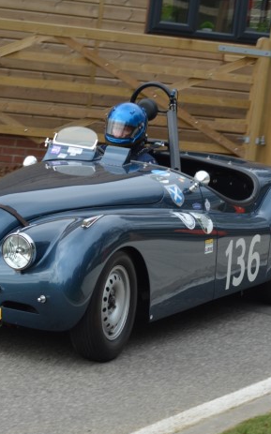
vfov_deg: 12.9
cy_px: 217
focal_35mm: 162
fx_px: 1916
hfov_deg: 8.1
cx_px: 53
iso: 400
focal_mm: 70
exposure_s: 1/320
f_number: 10
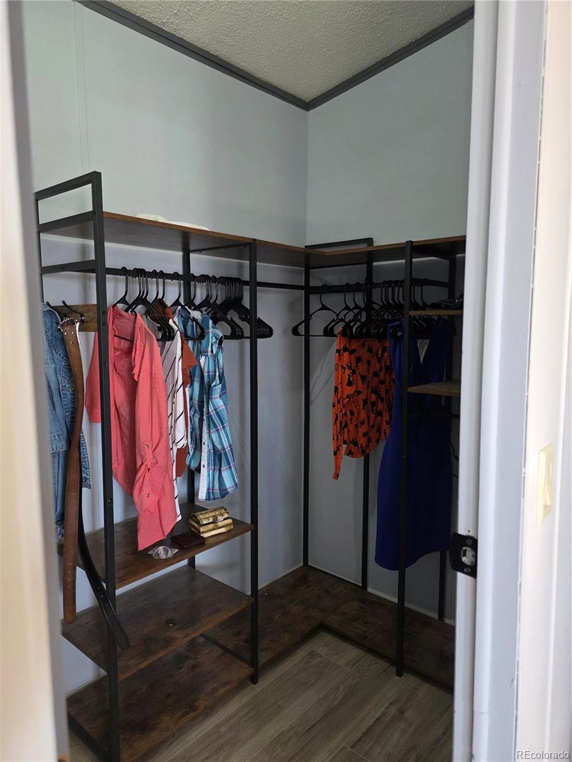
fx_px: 507
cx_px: 286
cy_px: 381
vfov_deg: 73.9
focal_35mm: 23
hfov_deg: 58.9
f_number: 1.7
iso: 320
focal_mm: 6.3
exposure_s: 1/120
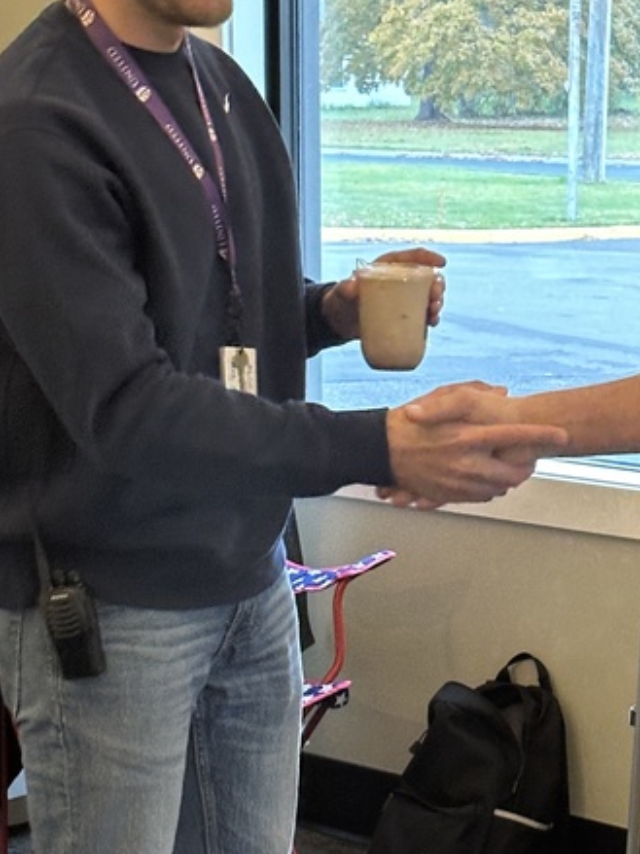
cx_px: 387
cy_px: 364
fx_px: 2762
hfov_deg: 13.2
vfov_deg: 17.6
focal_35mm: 112
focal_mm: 6.86
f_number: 1.78
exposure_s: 1/40
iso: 320
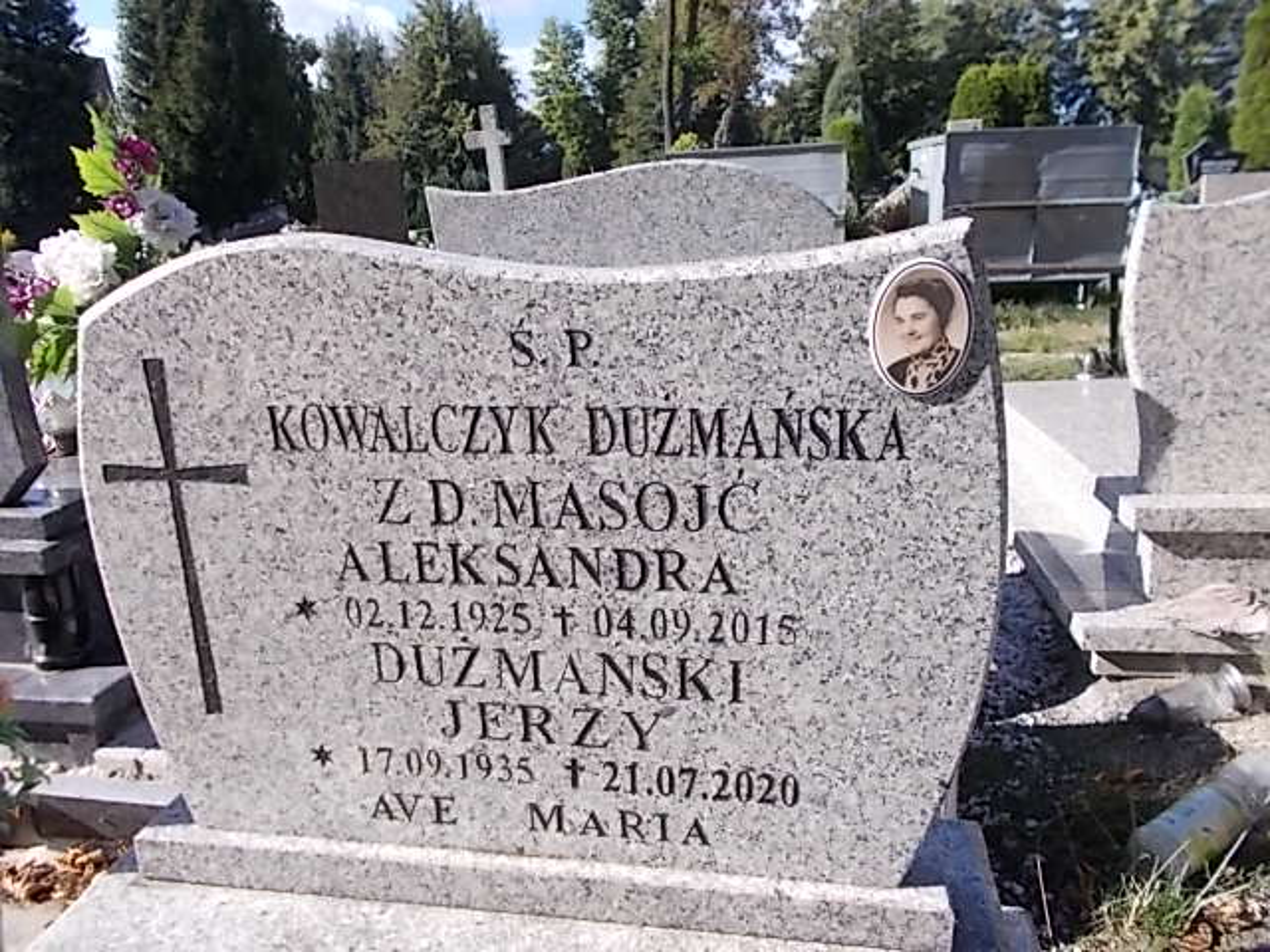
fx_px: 954
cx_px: 635
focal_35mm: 26
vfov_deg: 53.1
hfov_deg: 67.3
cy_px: 476
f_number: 3.2
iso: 80
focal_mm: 4.6
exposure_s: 1/500
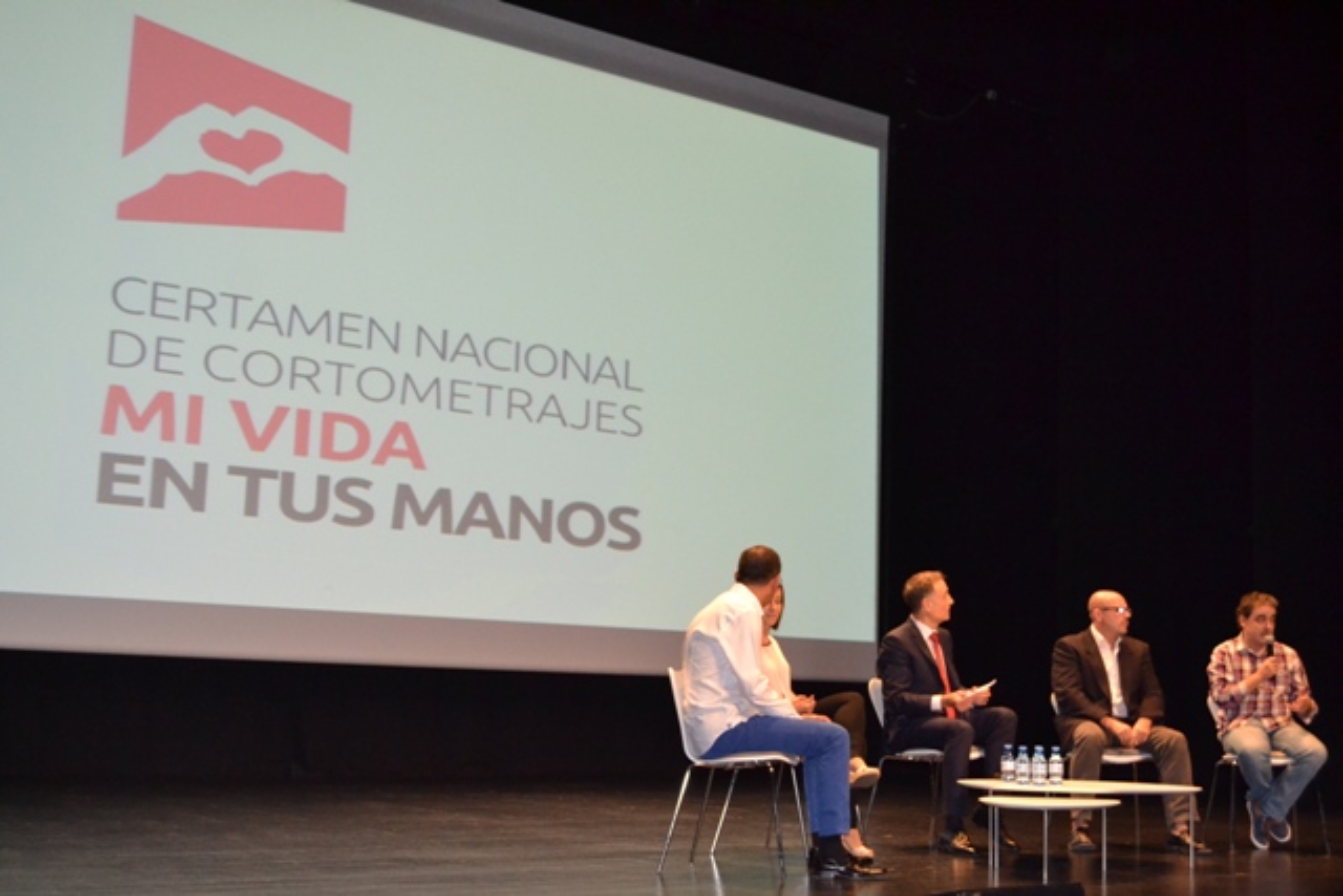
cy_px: 448
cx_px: 672
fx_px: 1735
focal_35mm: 46
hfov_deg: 42.3
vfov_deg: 29.0
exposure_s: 1/100
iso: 2500
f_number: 4.5
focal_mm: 31
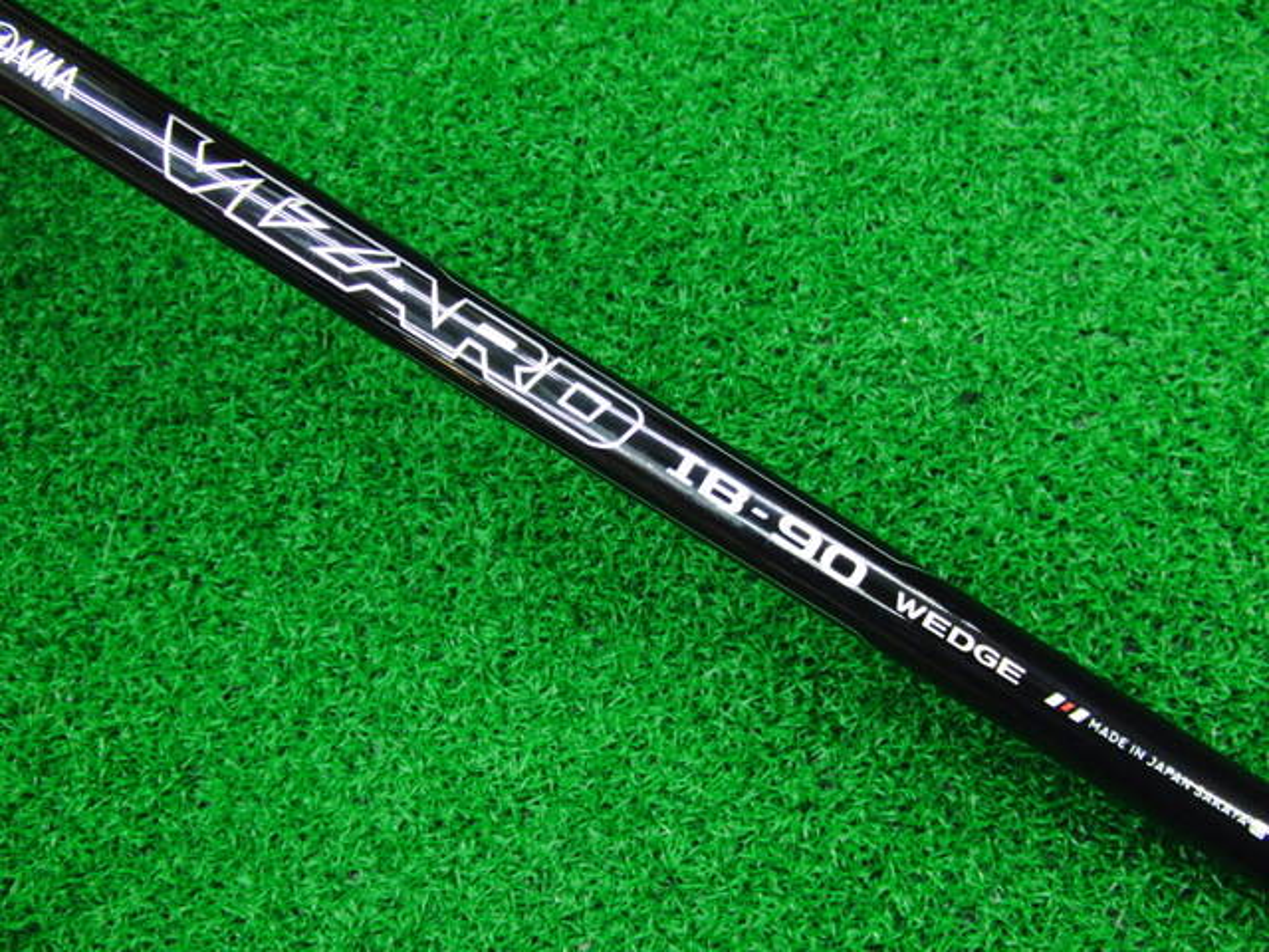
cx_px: 634
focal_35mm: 37
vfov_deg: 38.7
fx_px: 1356
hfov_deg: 50.1
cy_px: 476
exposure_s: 1/25
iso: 400
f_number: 3.6
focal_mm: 6.42
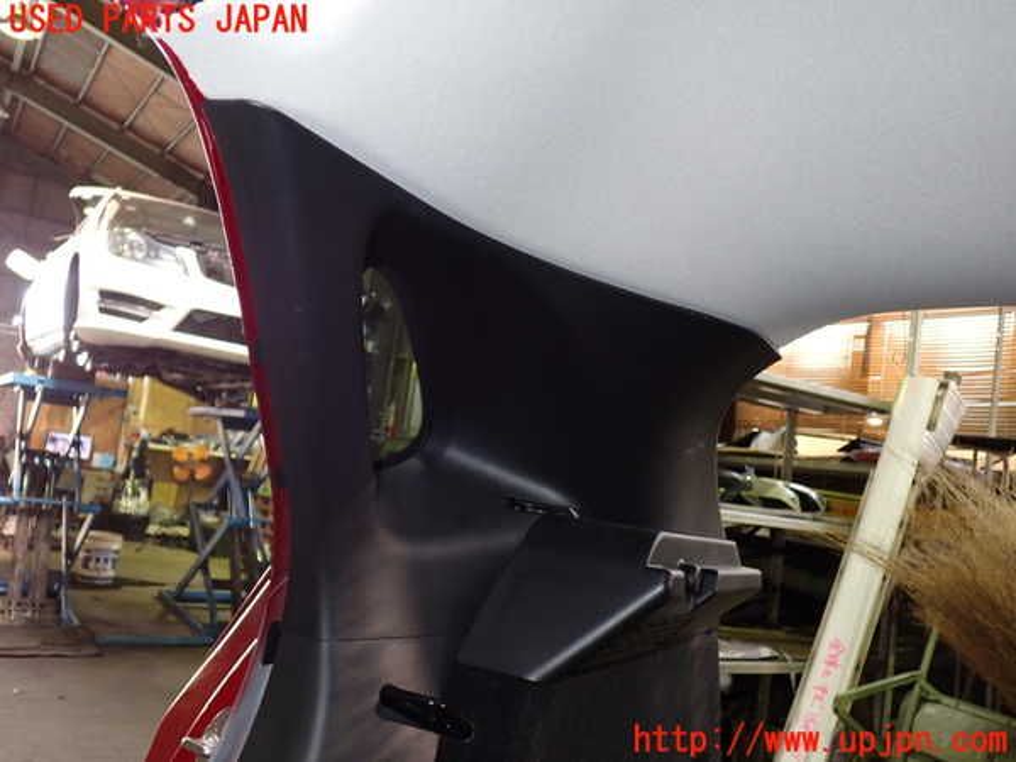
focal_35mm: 30
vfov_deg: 46.8
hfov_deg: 60.0
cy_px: 381
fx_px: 881
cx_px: 508
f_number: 2.3
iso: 200
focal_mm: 5.4
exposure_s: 1/30
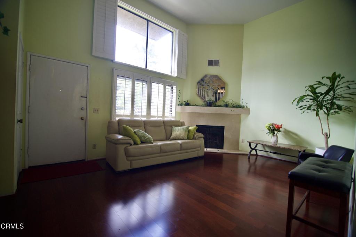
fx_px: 158
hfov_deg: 96.7
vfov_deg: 73.8
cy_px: 118
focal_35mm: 16
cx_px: 178
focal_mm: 16
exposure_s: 1/160
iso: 800
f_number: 2.8
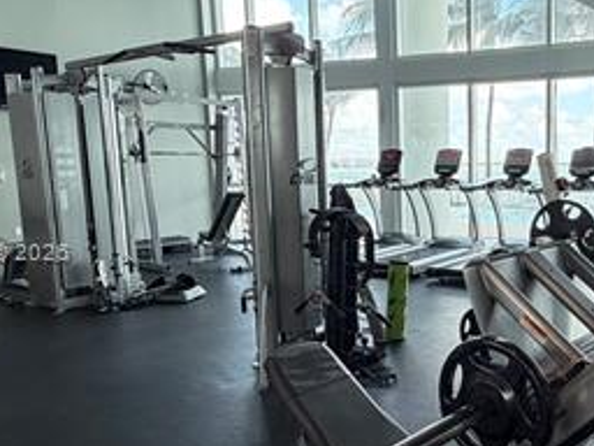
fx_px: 601
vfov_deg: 40.6
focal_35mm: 35
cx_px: 494
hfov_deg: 48.9
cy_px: 253
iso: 100
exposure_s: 1/121
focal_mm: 2.22
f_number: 2.2
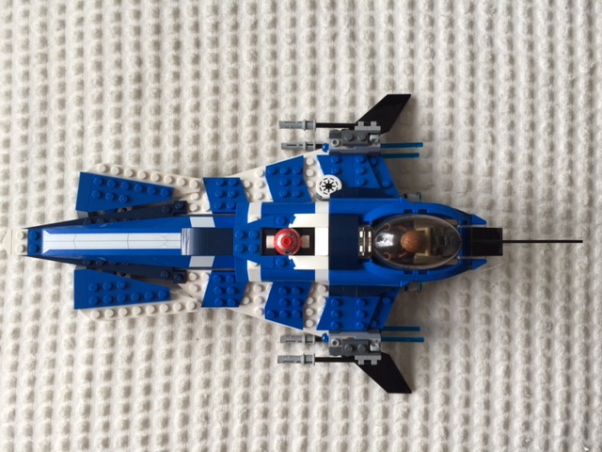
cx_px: 301
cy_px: 226
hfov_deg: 61.7
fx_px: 504
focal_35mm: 29
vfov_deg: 48.2
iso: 50
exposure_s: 1/120
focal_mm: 4.15
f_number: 2.2
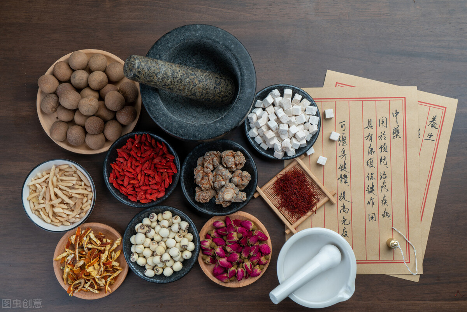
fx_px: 597
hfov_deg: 42.7
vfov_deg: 29.2
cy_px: 156
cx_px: 234
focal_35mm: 46
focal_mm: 46
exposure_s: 1/125
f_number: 11
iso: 100
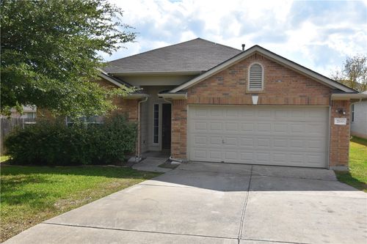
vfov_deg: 43.6
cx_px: 184
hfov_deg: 61.9
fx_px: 306
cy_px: 122
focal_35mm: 30
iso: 200
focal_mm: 20
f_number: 8
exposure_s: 1/500
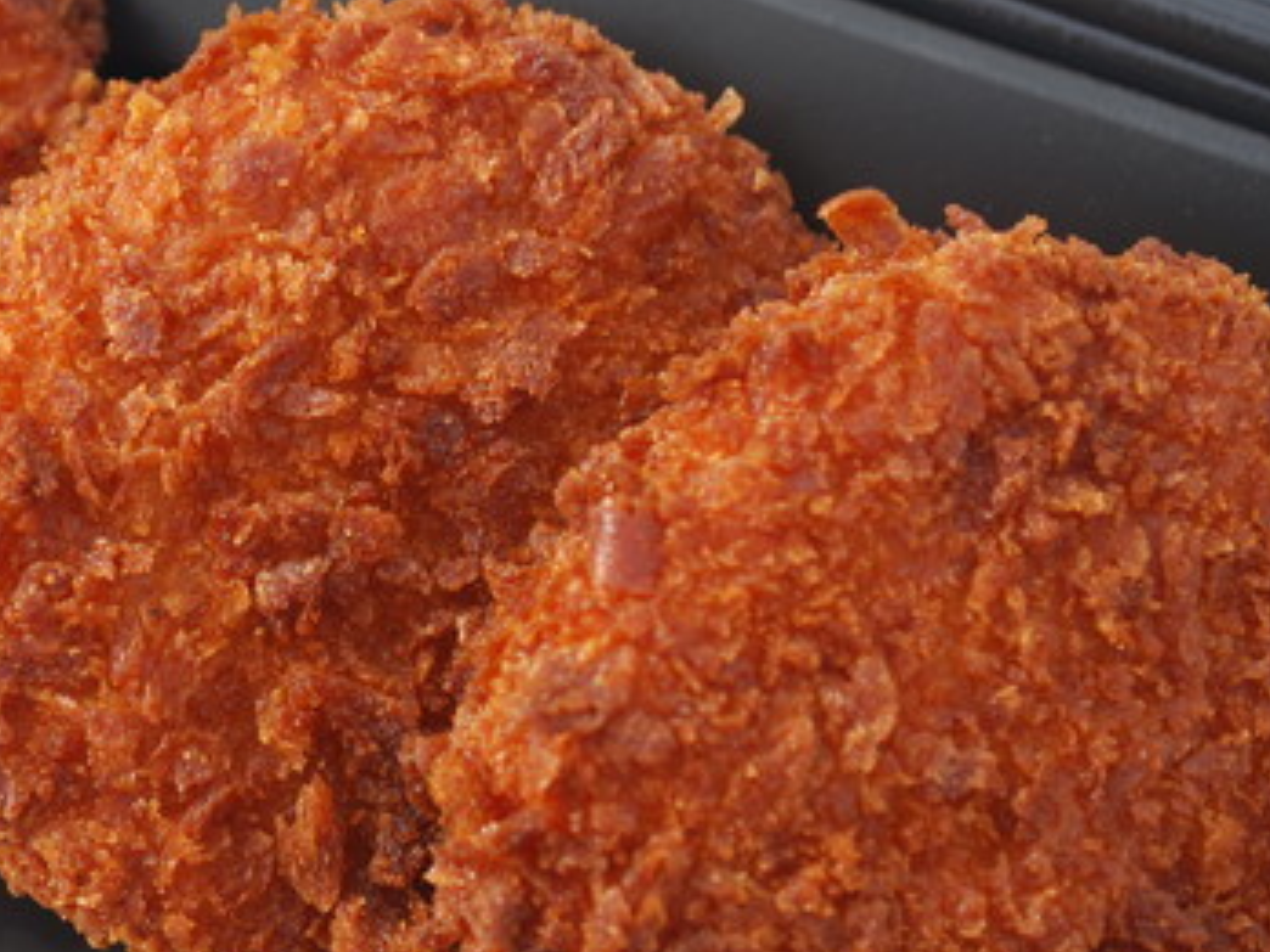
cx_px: 325
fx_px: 4476
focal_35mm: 122
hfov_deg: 16.1
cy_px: 533
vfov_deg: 12.1
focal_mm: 46
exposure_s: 1/125
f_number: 5.6
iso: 100
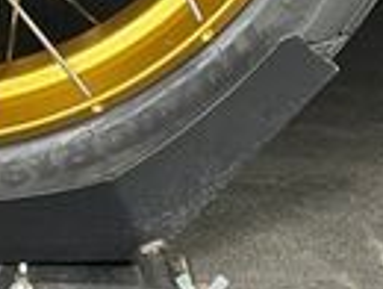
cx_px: -74
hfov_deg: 14.9
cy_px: -260
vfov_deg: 10.8
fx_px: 1419
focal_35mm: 128
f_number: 1.6
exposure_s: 1/25
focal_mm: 4.2
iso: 500
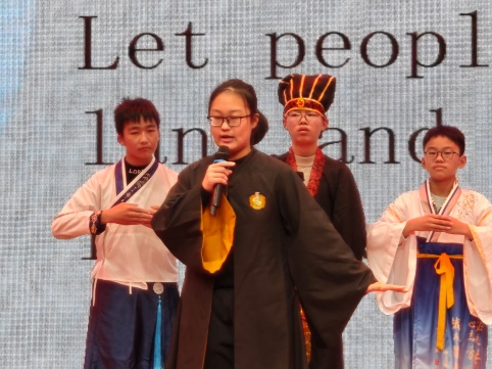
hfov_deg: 7.7
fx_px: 3637
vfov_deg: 5.8
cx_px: 244
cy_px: 140
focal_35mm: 256
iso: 250
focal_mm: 9
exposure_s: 1/100
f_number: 2
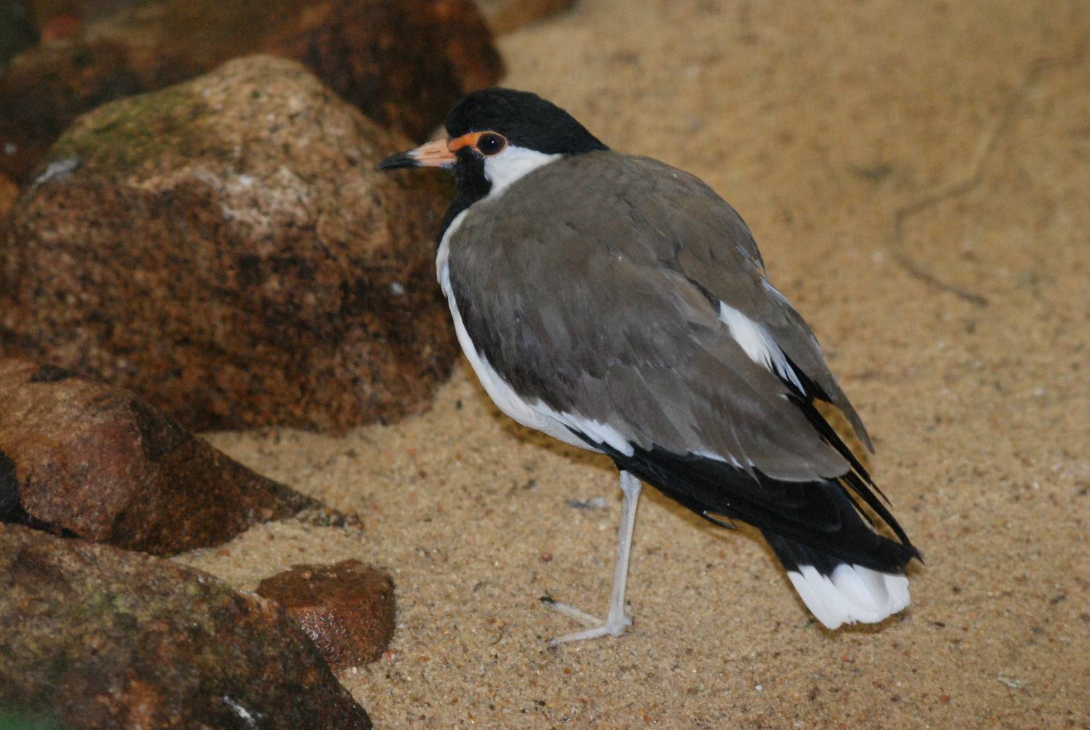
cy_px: 362
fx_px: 6201
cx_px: 546
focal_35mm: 205
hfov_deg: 10.0
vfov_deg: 6.7
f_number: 5.6
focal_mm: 135
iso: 1600
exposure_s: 1/60
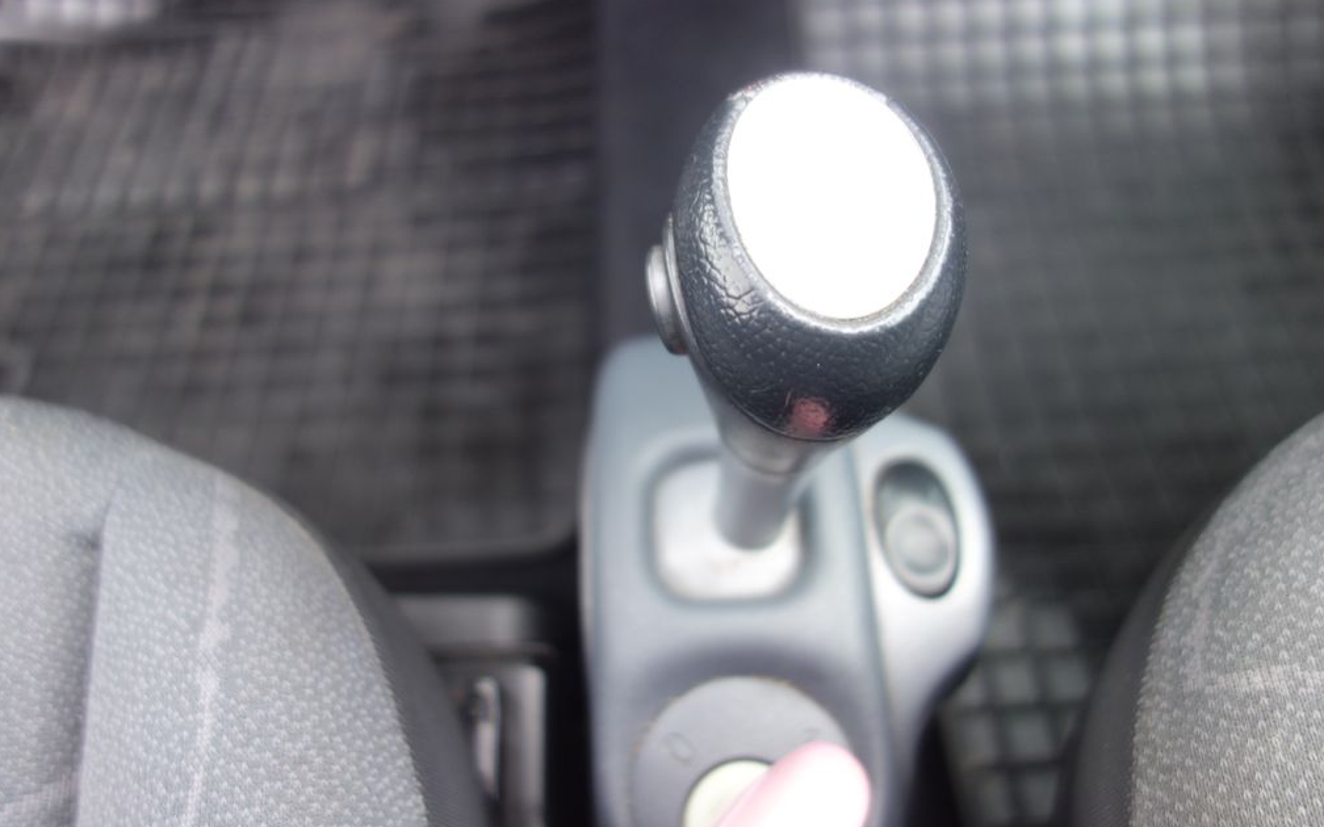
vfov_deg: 43.1
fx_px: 1046
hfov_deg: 64.6
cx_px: 669
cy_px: 402
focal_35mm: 29
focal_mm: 10.4
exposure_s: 1/30
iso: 160
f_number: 1.8
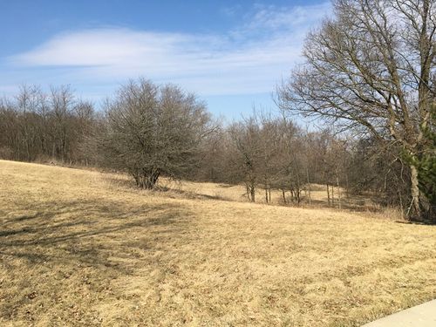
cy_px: 164
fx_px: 365
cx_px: 218
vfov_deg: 48.2
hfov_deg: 61.7
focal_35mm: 29
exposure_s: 1/1876
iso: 25
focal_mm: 4.15
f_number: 2.2
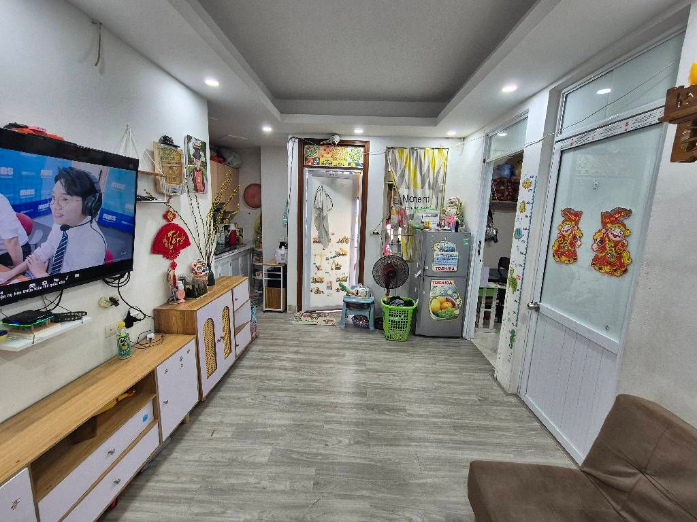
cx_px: 348
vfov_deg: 89.9
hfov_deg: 106.2
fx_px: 262
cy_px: 261
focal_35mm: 13
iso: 80
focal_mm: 2.2
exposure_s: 1/50
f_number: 2.2
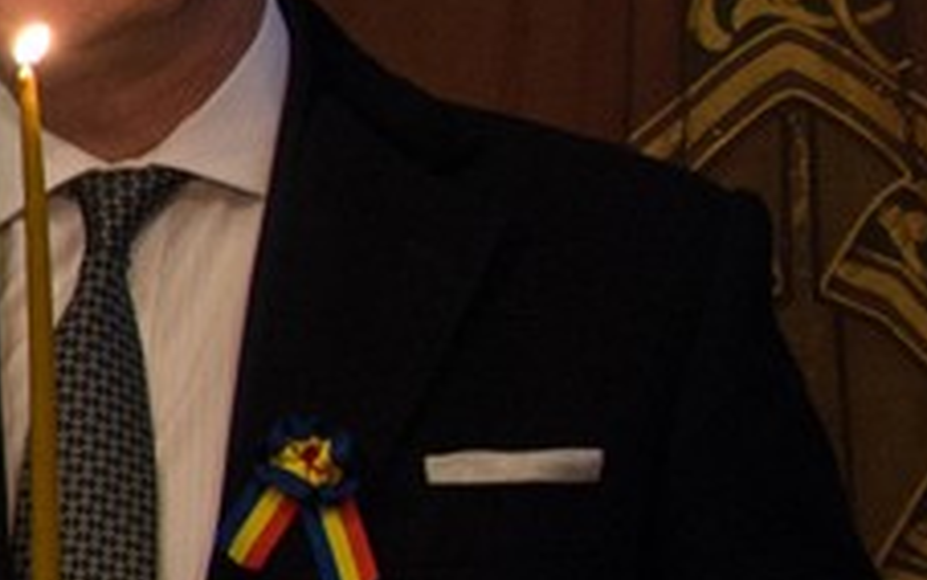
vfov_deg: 6.0
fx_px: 5534
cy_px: 8
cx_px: -1529
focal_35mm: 219
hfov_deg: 8.5
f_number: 3.8
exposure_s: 1/40
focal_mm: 34
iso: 2500
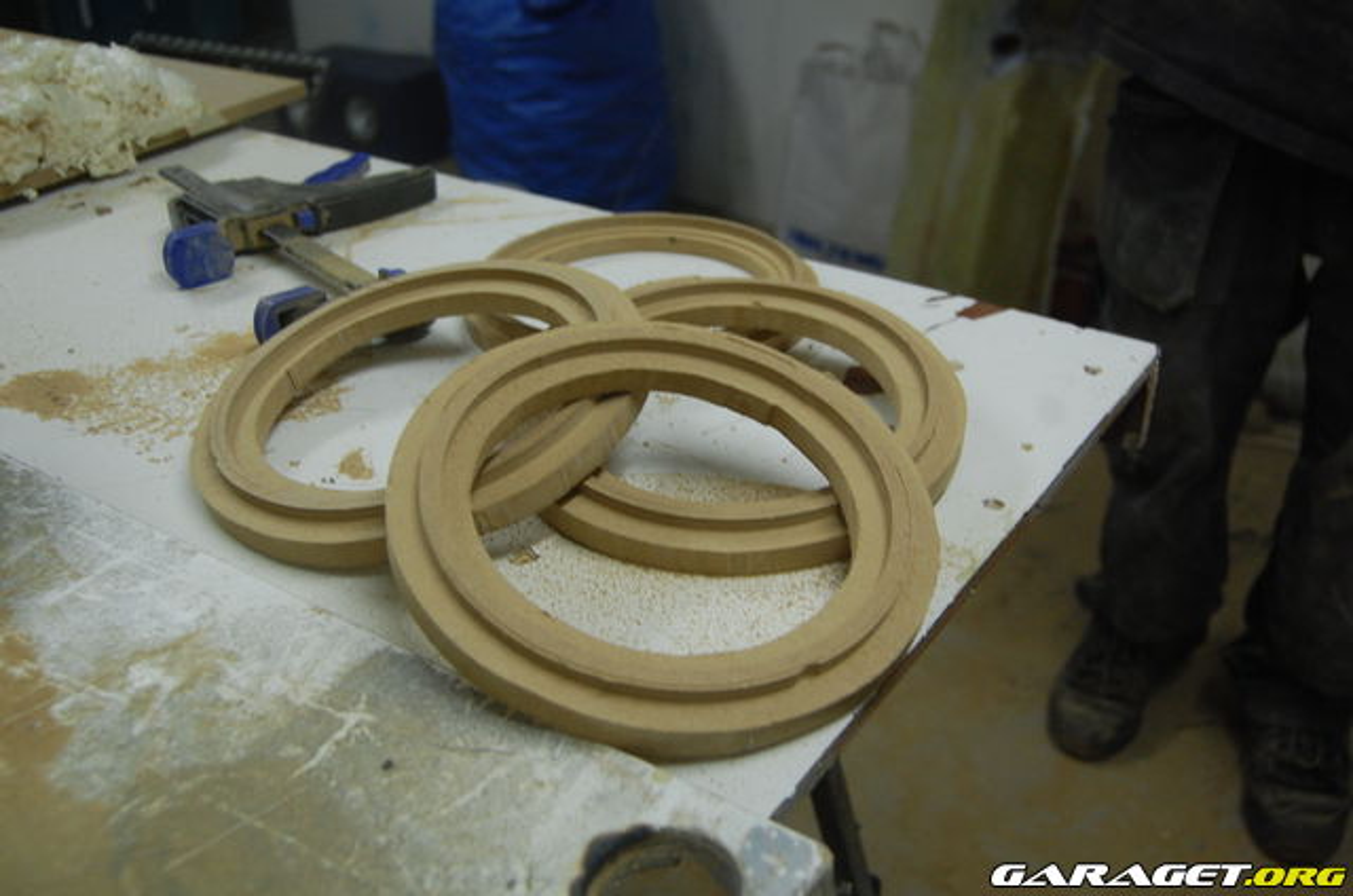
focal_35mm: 36
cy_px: 448
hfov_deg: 53.2
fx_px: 1350
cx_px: 676
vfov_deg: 36.7
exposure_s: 1/30
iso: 800
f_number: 4
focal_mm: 24
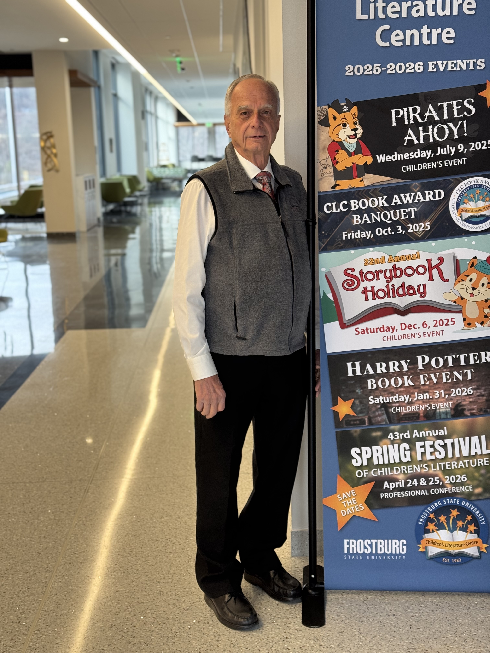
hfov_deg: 30.3
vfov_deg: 39.7
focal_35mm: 48
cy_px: 326
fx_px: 906
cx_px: 245
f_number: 1.78
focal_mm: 6.76
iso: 100
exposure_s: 1/81
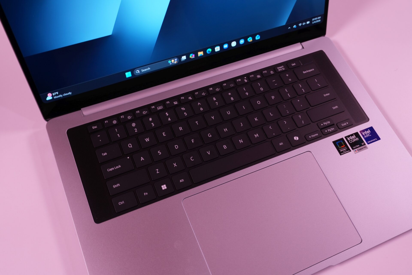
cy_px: 138
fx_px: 395
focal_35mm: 34
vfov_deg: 38.4
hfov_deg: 55.1
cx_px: 206
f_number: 5.6
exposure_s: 1/25
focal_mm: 23
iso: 200
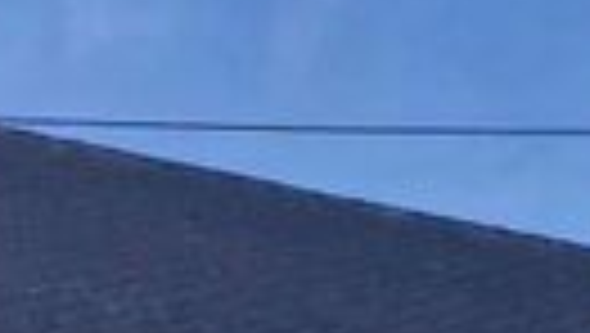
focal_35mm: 169
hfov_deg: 12.6
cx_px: 500
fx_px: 2647
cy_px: 929
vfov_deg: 6.7
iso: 25
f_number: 2.2
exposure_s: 1/199
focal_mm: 4.15
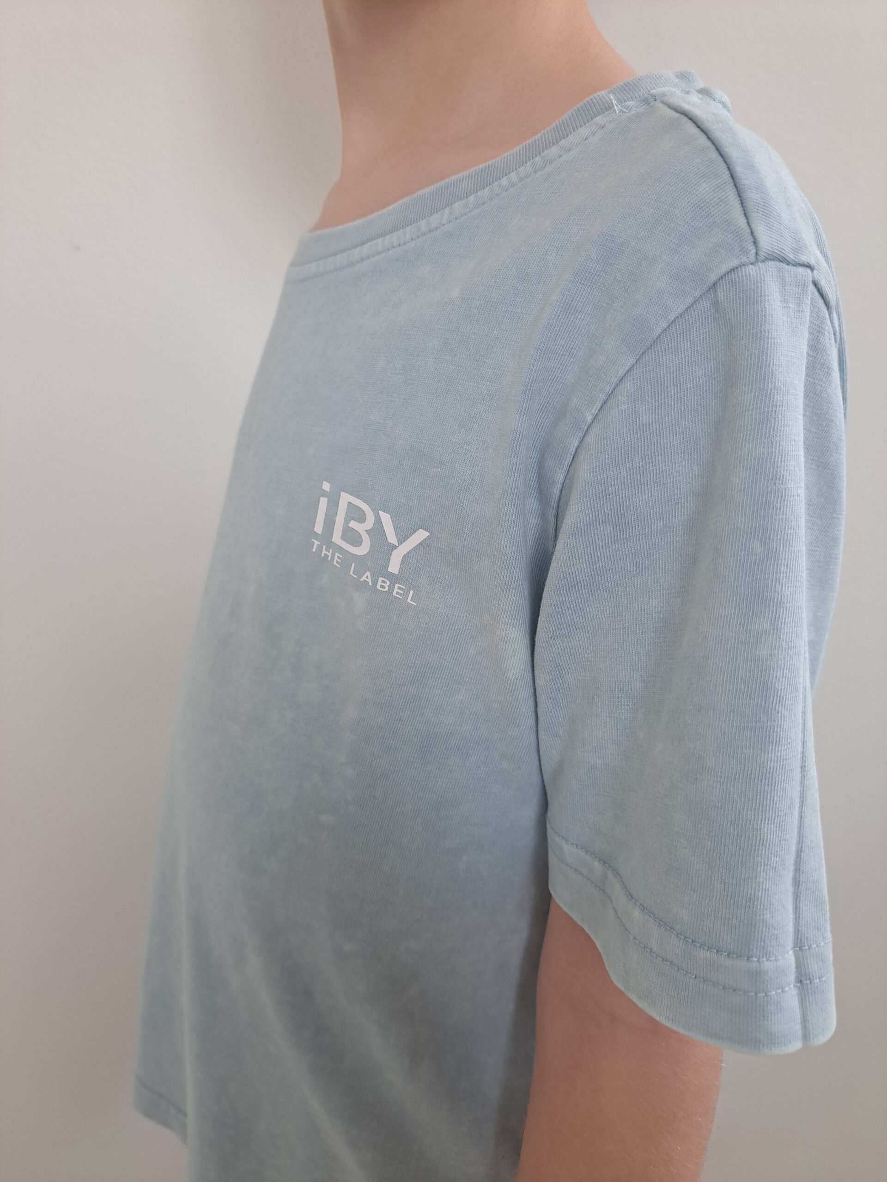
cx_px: 444
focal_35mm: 24
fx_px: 820
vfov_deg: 71.6
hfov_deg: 56.8
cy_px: 591
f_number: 1.8
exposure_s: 1/50
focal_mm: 5.23
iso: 100
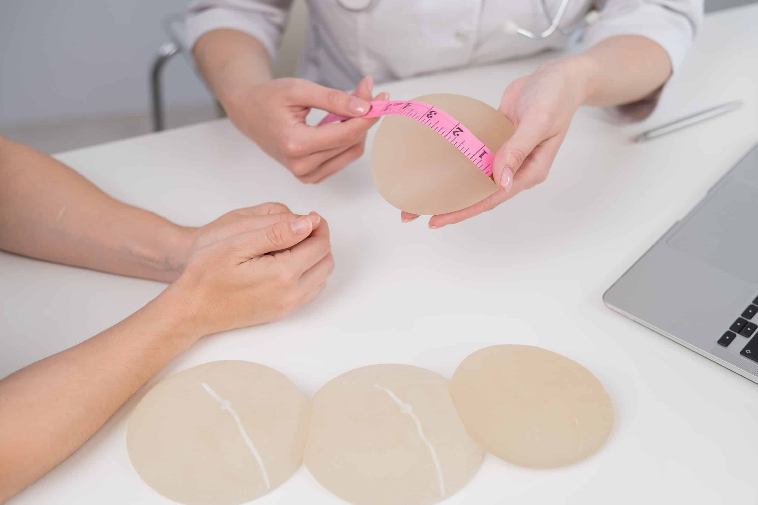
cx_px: 381
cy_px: 257
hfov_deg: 38.9
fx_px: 1074
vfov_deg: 26.5
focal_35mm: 51
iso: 160
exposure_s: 1/200
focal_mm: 50
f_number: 3.2
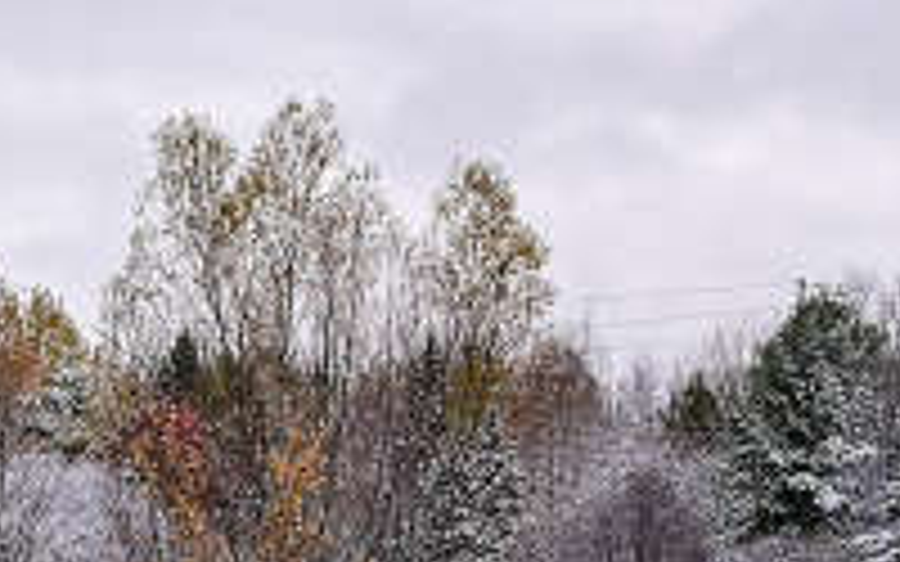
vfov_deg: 6.4
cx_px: -274
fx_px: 4845
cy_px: 1218
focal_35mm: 198
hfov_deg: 10.4
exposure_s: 1/60
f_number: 11
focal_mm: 21.5
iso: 100
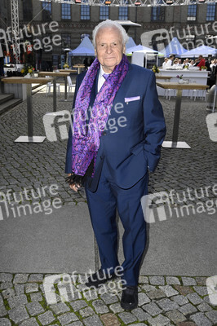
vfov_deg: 54.5
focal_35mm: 35
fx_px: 317
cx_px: 108
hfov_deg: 37.8
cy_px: 163
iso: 200
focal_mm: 35
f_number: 8
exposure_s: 1/250
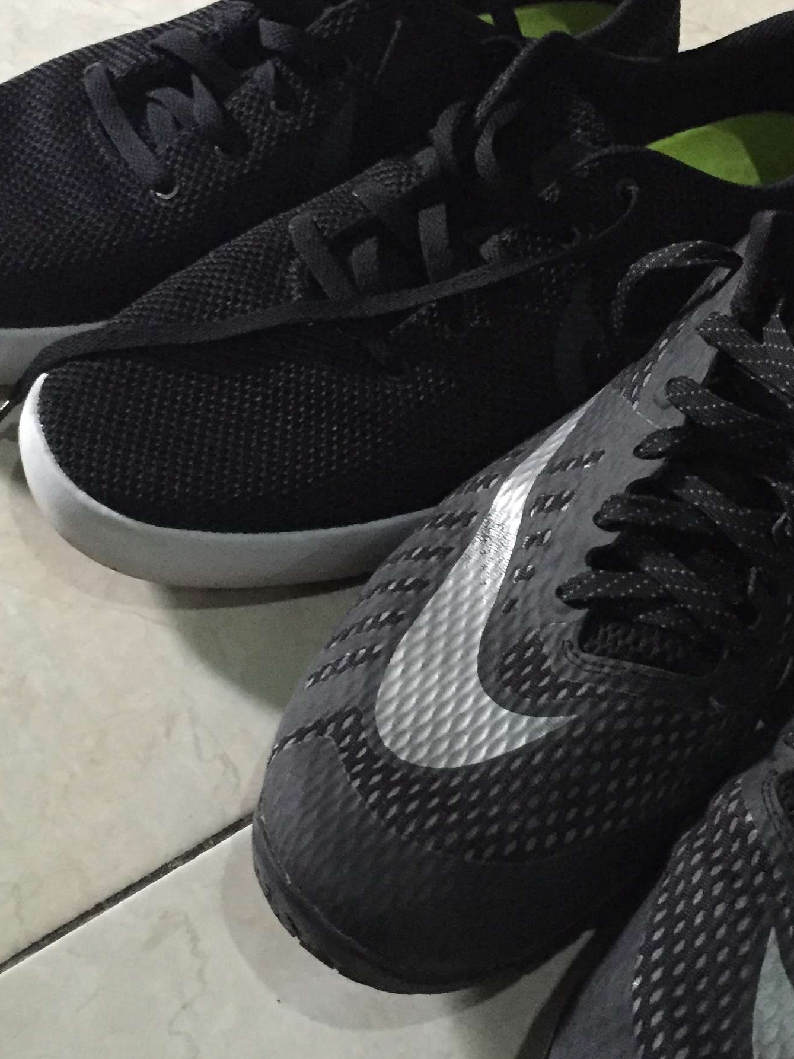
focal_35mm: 53
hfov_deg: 27.2
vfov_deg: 36.1
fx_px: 1621
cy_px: 468
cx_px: 588
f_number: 2.2
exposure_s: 1/17
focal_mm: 4.15
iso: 400
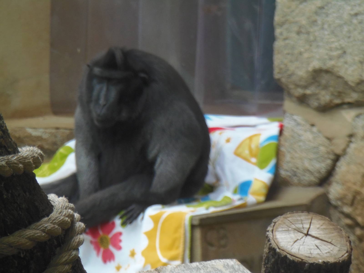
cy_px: 136
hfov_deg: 4.4
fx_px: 4700
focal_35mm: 447
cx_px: 182
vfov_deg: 3.3
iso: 200
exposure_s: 1/80
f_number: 5
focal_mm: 82.8
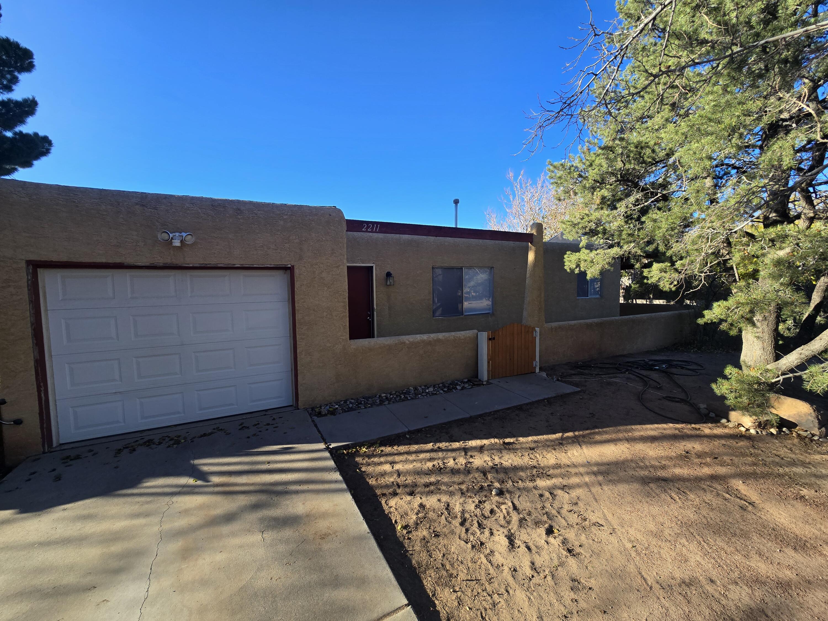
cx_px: 414
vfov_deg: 89.9
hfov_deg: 106.2
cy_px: 310
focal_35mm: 13
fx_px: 311
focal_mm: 2.2
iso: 50
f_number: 2.2
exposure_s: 1/634
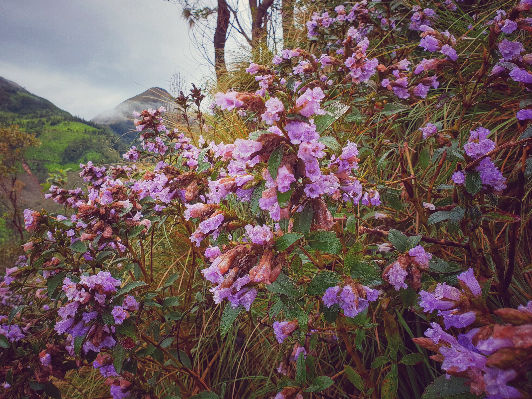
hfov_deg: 56.6
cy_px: 157
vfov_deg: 43.9
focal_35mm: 32
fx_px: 492
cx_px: 233
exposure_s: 1/183
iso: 50
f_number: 2.4
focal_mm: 4.3
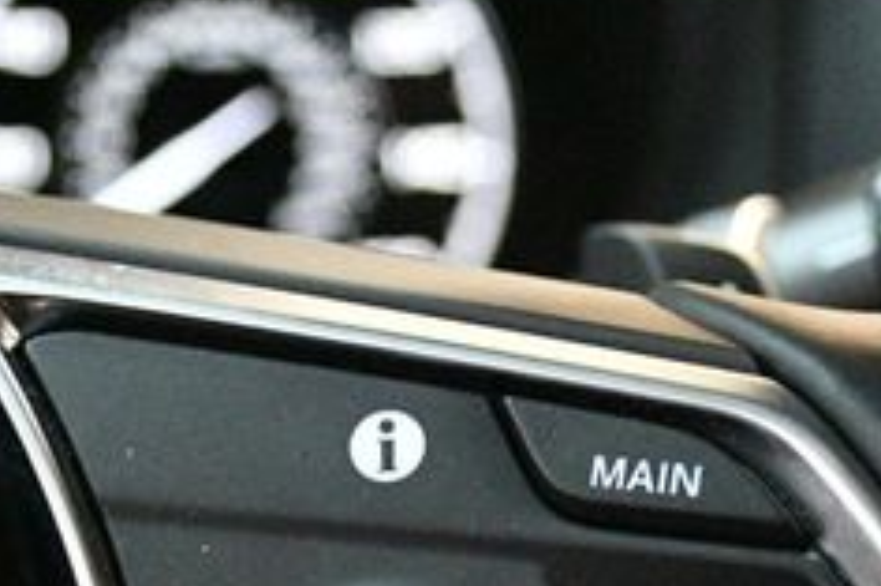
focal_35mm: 122
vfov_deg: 11.0
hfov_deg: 16.8
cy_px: 679
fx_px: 2983
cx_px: 526
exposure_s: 1/60
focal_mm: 30
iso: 10000
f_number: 4.5
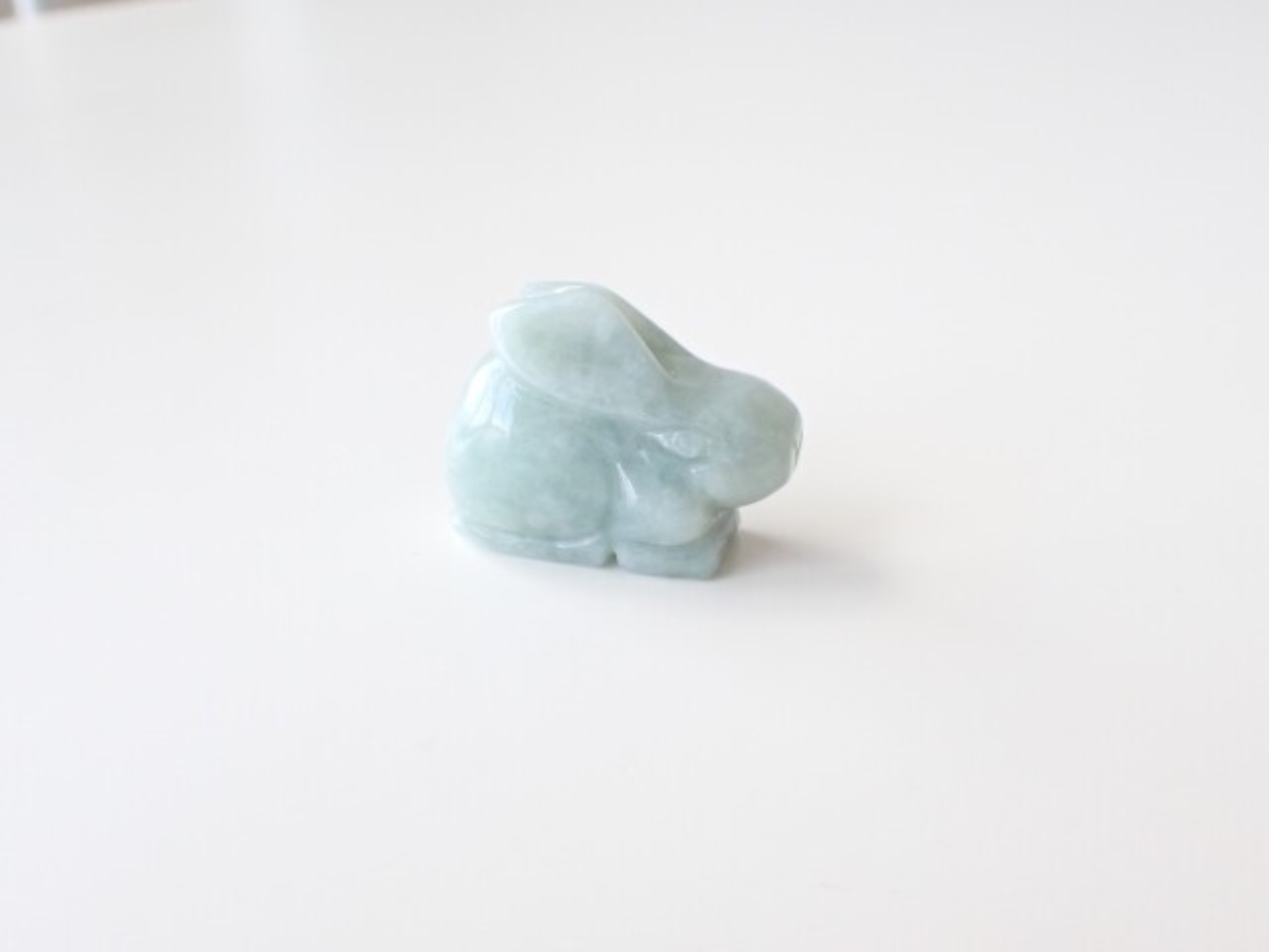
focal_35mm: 30
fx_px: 1100
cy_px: 476
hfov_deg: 60.0
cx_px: 634
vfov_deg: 46.8
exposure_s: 1/125
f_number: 3.2
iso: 200
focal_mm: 5.4
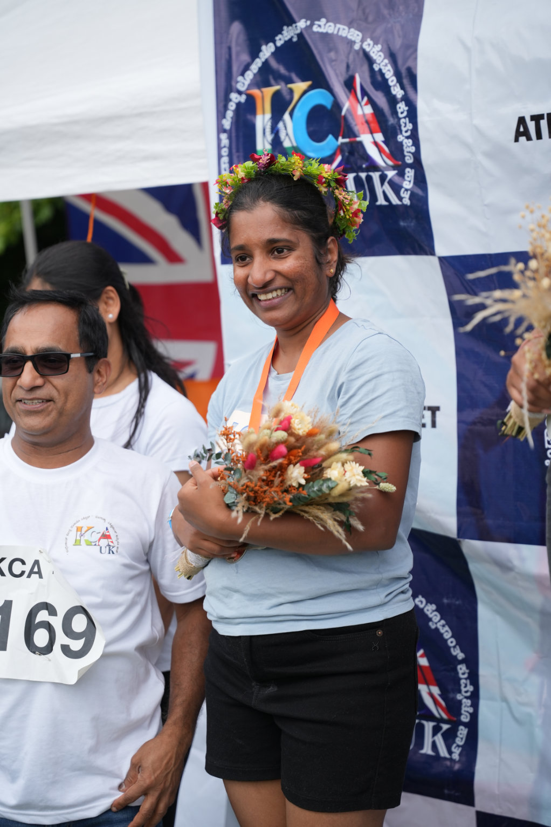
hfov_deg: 19.5
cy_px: 414
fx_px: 1607
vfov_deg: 28.8
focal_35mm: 70
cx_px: 276
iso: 250
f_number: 2.8
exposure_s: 1/2000
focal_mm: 70
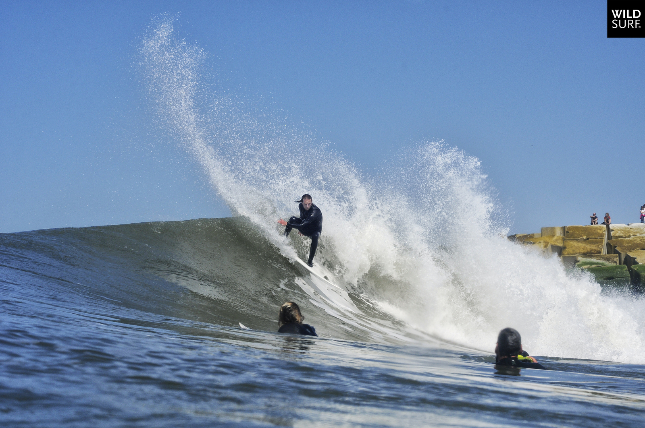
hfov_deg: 27.0
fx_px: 1342
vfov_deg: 18.1
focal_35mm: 75
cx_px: 322
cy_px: 214
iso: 250
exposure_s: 1/1000
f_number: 11
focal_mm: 50
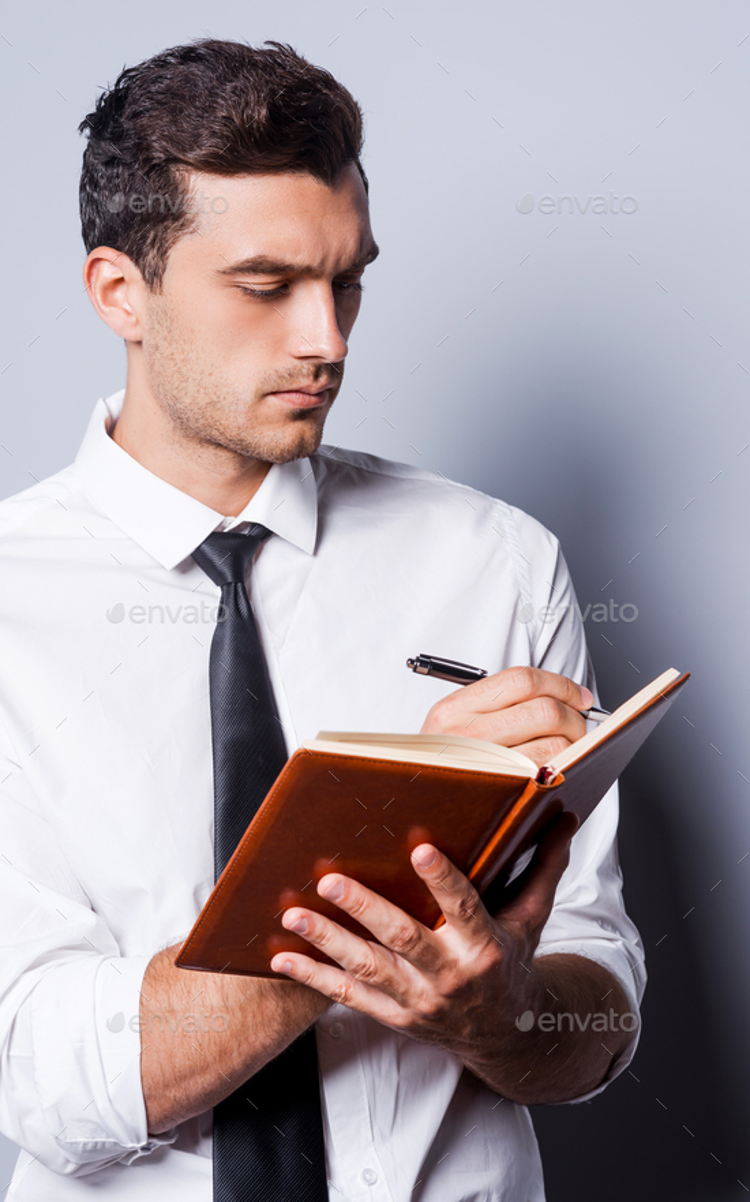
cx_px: 368
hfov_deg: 15.0
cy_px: 602
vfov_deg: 23.8
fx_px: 2848
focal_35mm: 87
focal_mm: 85
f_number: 7.1
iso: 160
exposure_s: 1/160
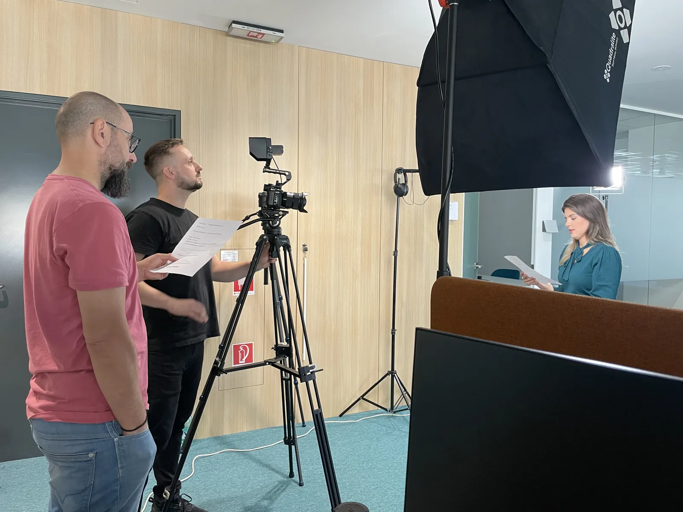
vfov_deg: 53.1
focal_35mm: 26
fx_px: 513
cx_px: 342
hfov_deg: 67.3
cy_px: 256
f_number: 1.6
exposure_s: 1/78
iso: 125
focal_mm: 4.2
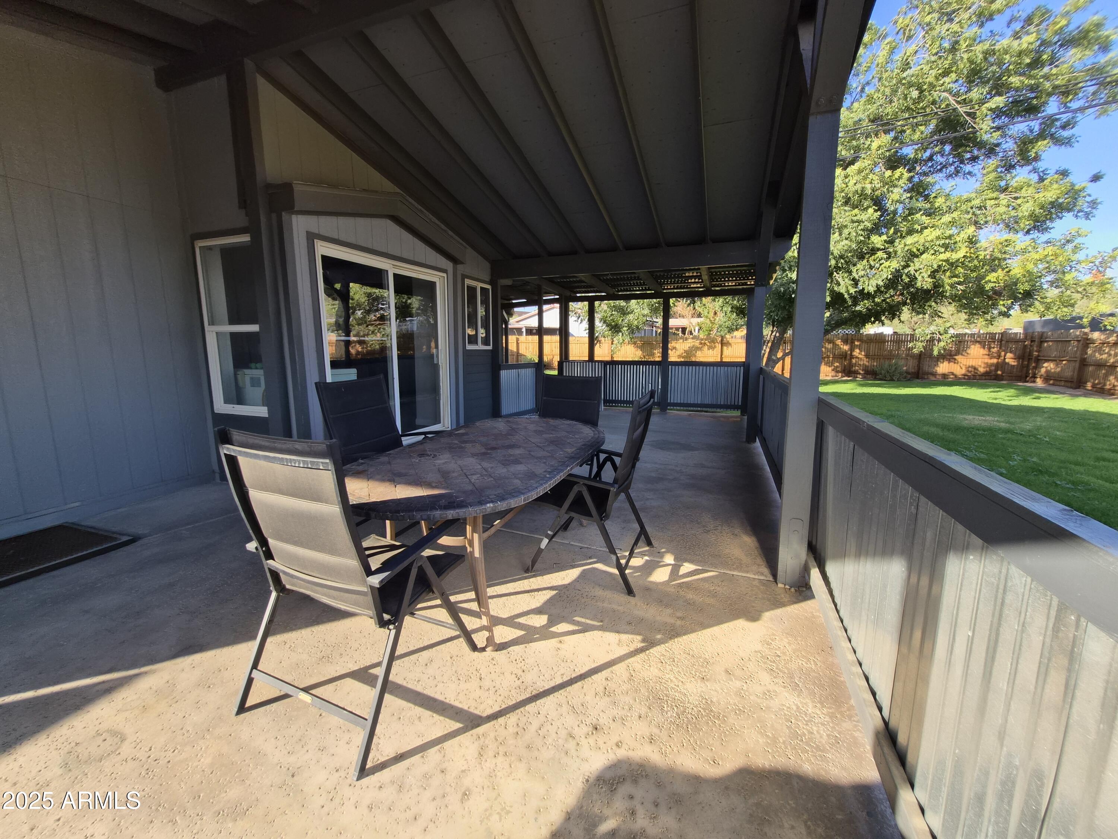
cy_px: 420
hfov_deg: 106.2
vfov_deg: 89.9
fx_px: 420
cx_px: 559
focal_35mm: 13
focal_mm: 1.7
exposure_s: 1/340
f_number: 2.2
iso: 25
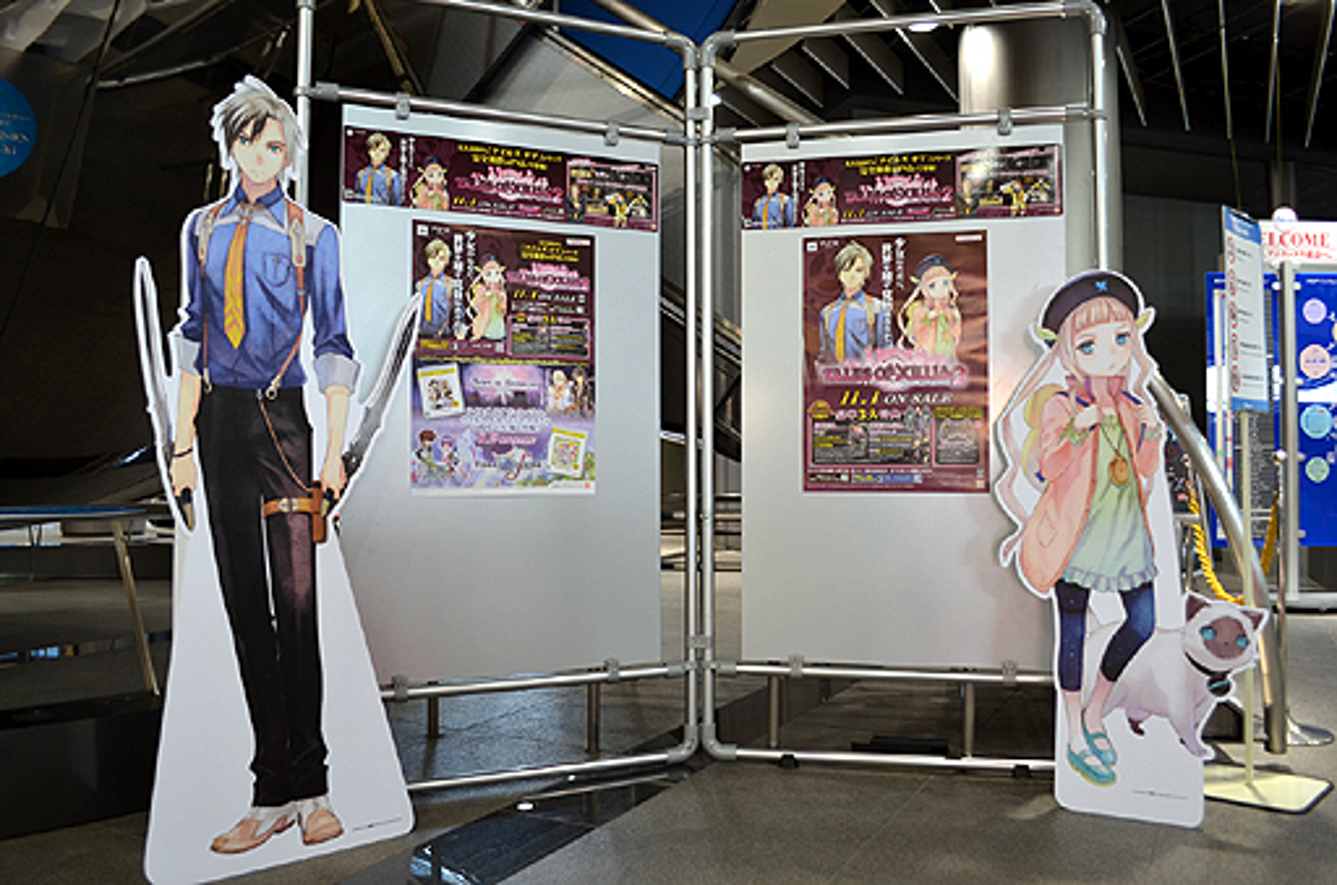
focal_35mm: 27
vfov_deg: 47.7
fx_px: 1001
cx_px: 668
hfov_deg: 67.5
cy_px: 442
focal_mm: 18
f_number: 3.5
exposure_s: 1/15
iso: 100
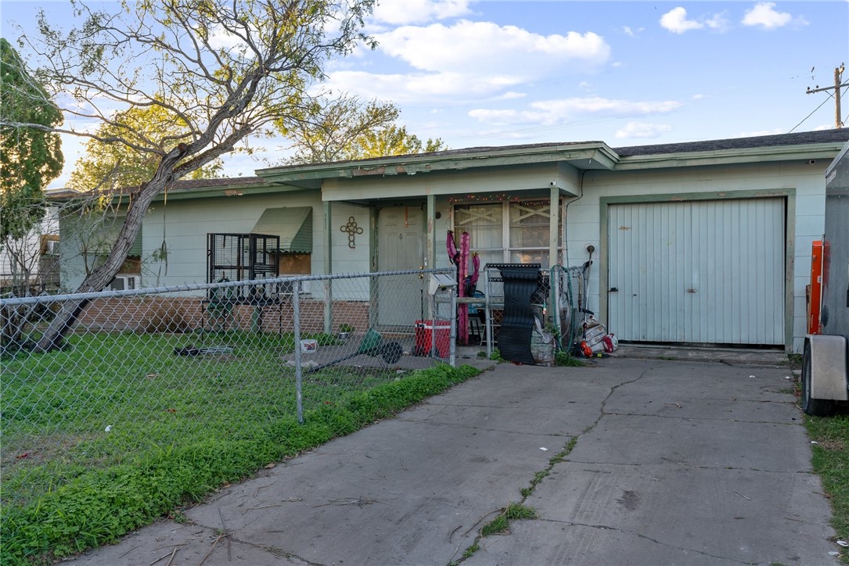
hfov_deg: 63.6
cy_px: 283
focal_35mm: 29
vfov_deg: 45.0
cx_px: 424
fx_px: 684
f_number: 4.5
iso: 80
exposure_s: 1/80
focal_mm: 29
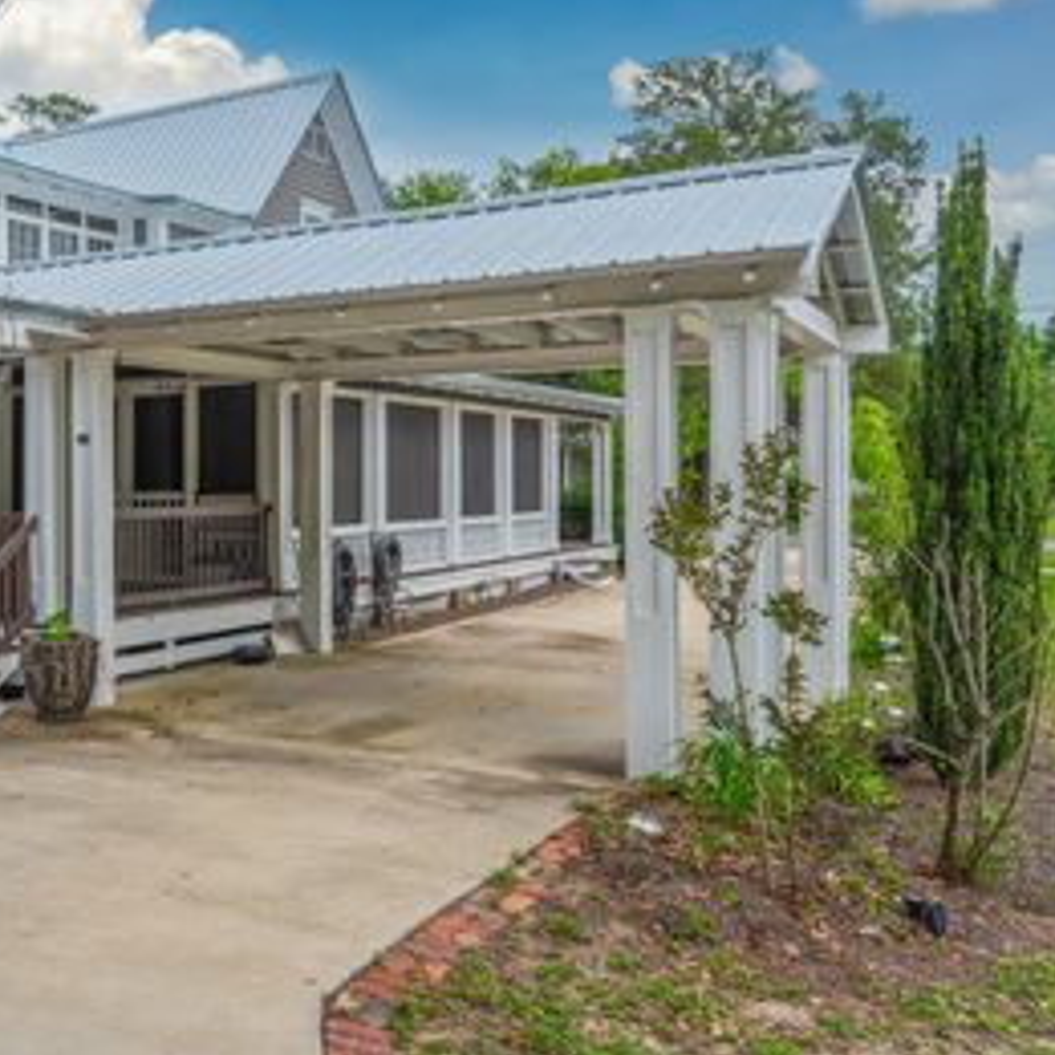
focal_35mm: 36
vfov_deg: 46.0
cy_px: 473
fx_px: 1241
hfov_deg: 41.6
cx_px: 65
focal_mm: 22
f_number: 9
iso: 100
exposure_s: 1/200
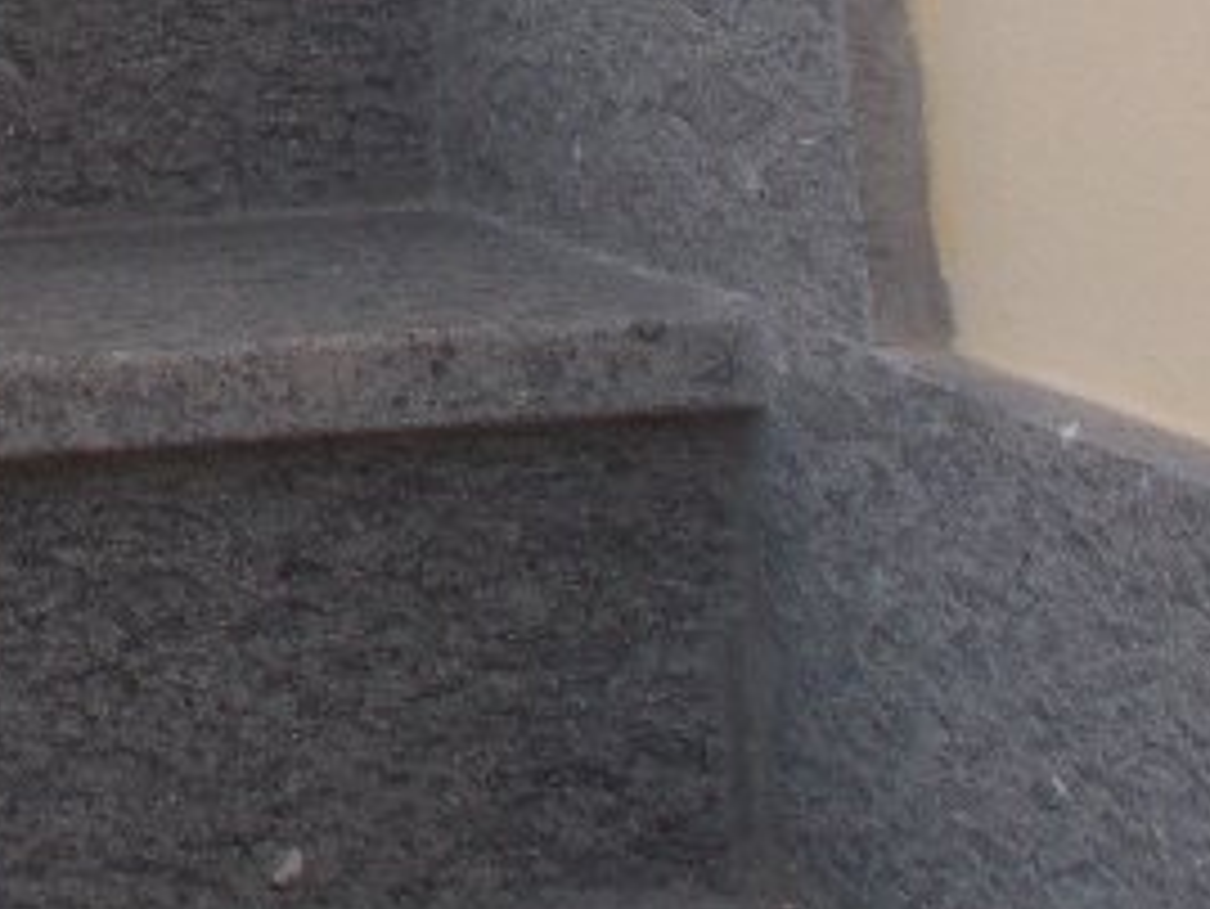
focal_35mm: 139
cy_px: -742
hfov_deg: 13.1
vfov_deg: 10.1
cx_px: -787
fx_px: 4861
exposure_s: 1/160
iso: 80
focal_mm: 4.6
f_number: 3.2
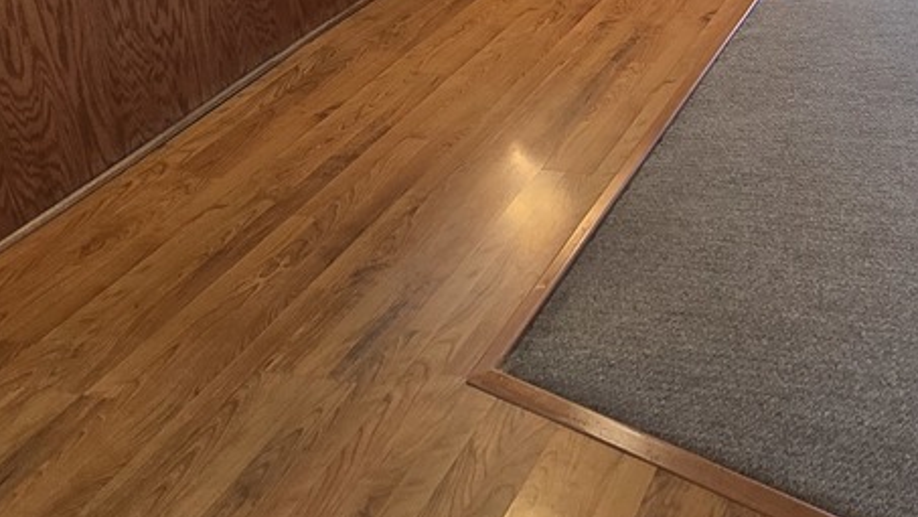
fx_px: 1096
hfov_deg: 40.5
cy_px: -158
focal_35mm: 45
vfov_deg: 23.4
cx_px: 892
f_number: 1.9
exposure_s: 1/120
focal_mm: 2.2
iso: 200
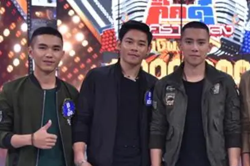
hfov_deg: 30.3
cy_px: 94
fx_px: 451
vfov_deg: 20.9
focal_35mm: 65
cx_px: 194
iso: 1250
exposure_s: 1/200
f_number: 4.5
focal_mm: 34
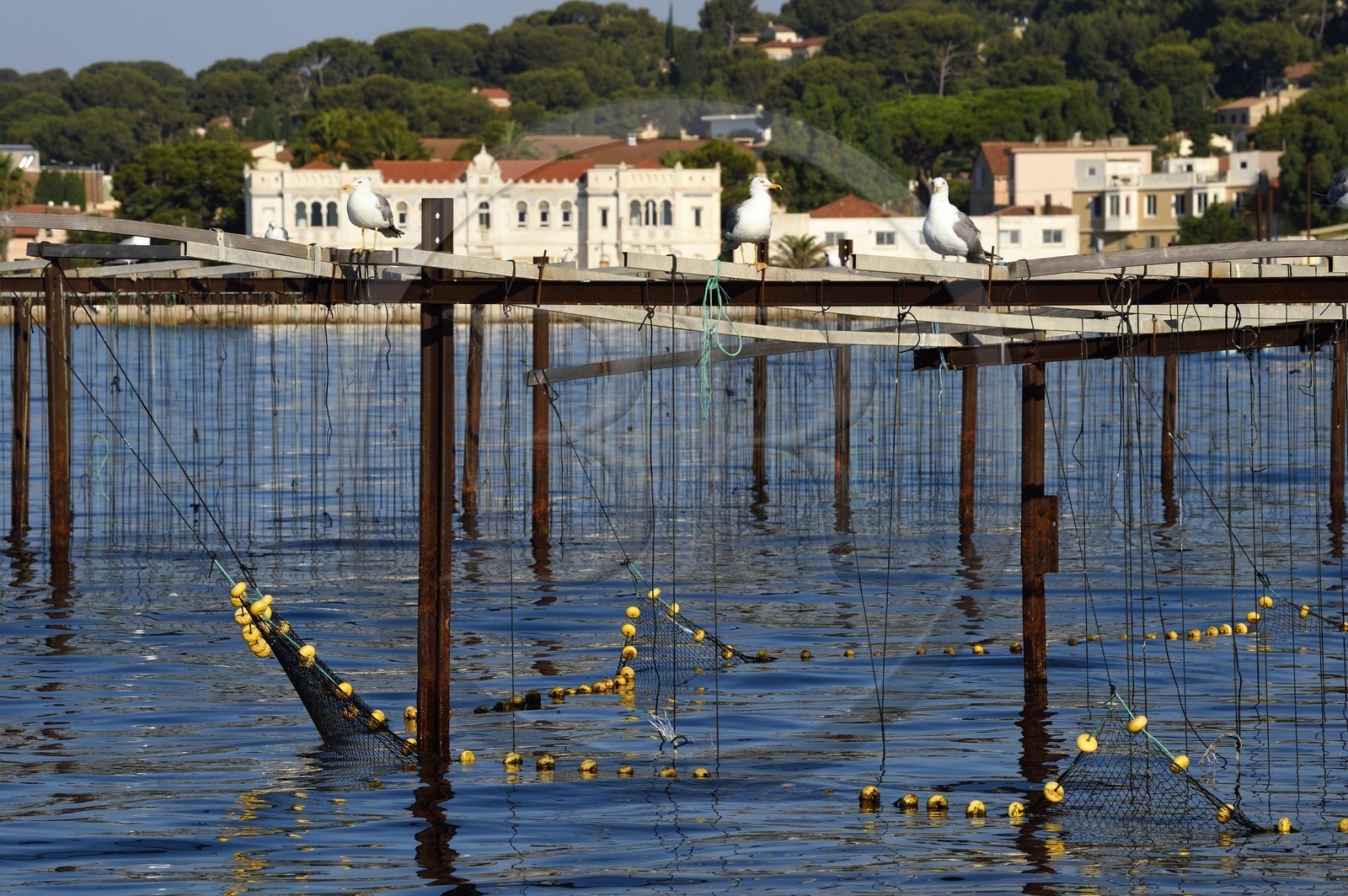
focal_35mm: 180
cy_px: 448
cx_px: 674
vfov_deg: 7.6
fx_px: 6734
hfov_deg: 11.4
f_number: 11
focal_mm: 180
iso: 200
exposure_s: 1/500
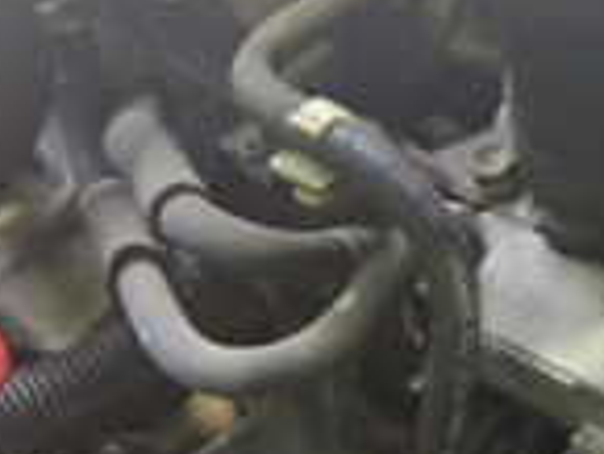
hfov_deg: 15.1
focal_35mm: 124
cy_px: 787
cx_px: -183
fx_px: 2165
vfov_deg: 11.2
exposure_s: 1/30
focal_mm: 5.4
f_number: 2.3
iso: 400
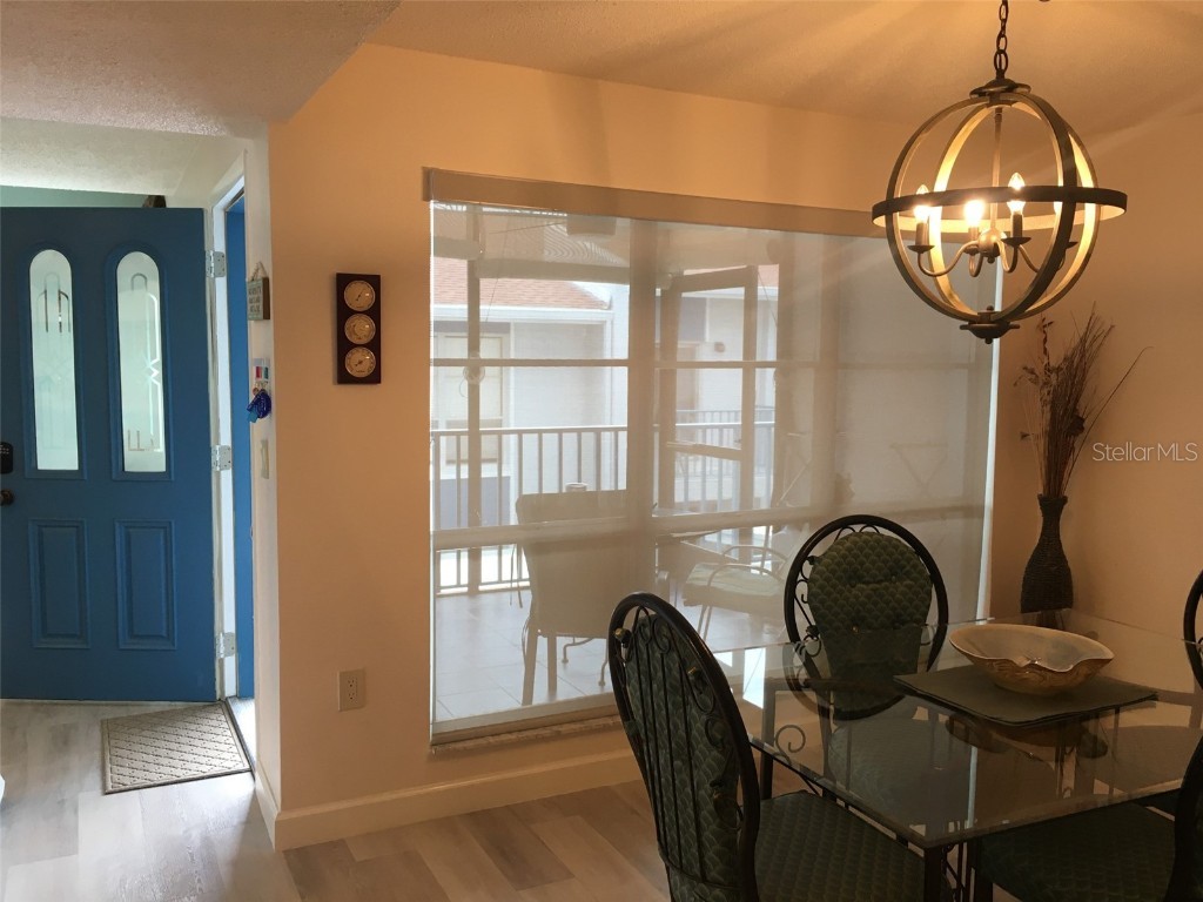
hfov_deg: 61.7
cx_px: 602
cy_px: 451
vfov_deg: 48.2
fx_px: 1008
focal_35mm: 29
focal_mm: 4.15
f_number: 2.2
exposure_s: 1/30
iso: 50
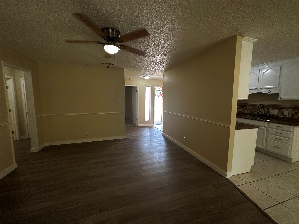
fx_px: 121
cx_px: 150
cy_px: 112
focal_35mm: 14
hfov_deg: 102.1
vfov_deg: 85.7
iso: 250
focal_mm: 2.22
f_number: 2.2
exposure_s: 1/120
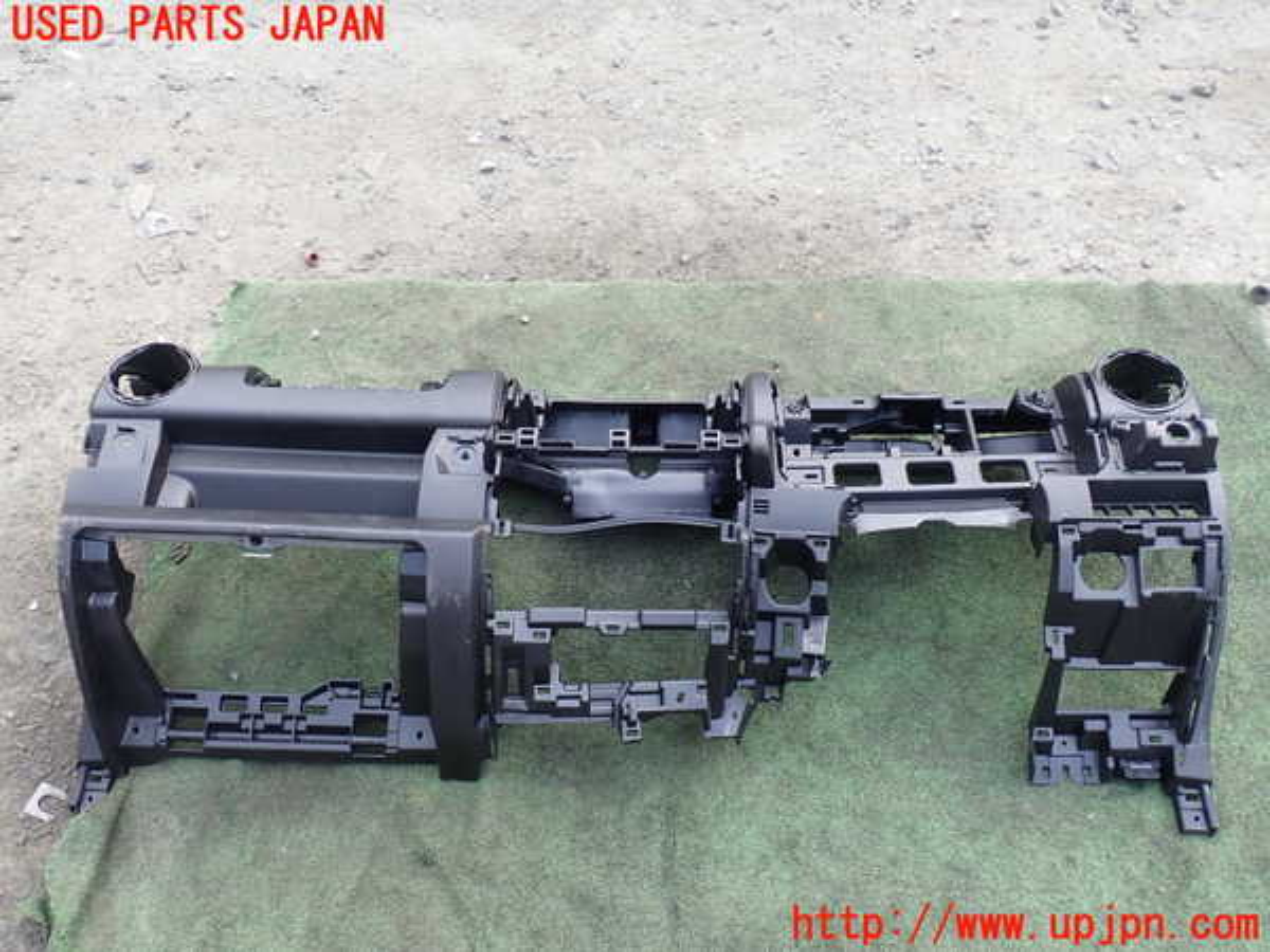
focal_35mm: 30
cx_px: 635
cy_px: 476
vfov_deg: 46.8
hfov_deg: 60.0
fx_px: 1101
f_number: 3.2
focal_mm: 5.4
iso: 100
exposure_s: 1/100
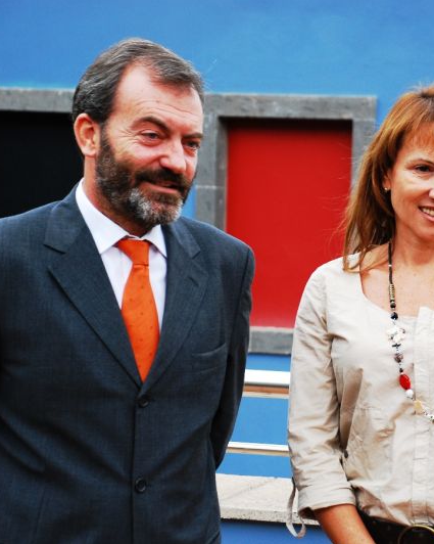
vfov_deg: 15.6
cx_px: 364
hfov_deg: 12.5
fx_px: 1977
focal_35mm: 123
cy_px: 273
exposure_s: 1/250
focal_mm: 58
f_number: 5.3
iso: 400
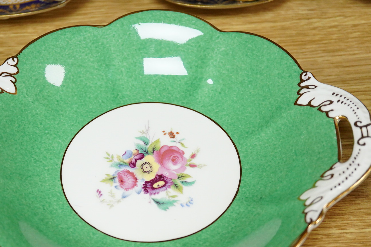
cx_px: 149
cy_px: 155
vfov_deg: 20.0
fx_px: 701
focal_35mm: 68
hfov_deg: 29.6
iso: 2500
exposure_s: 1/640
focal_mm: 30
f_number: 3.5
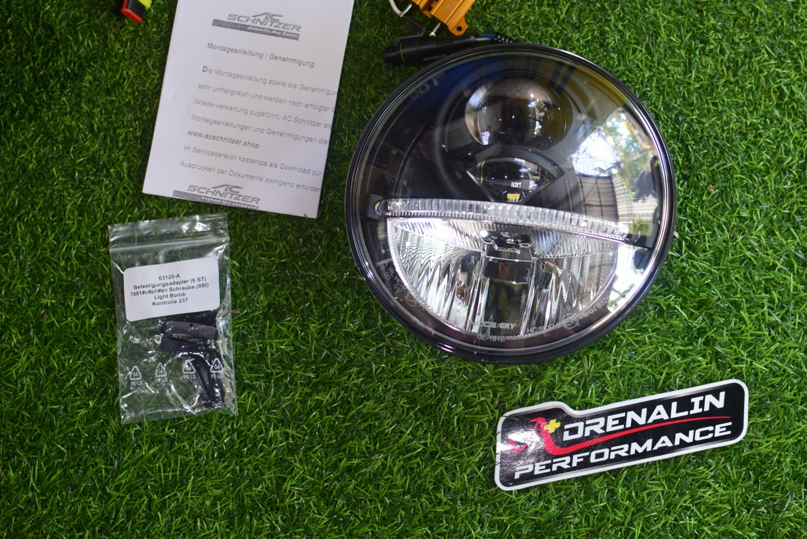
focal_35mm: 68
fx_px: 1517
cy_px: 209
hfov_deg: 29.7
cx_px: 472
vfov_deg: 20.1
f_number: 3.2
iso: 1250
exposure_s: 1/100
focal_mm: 35
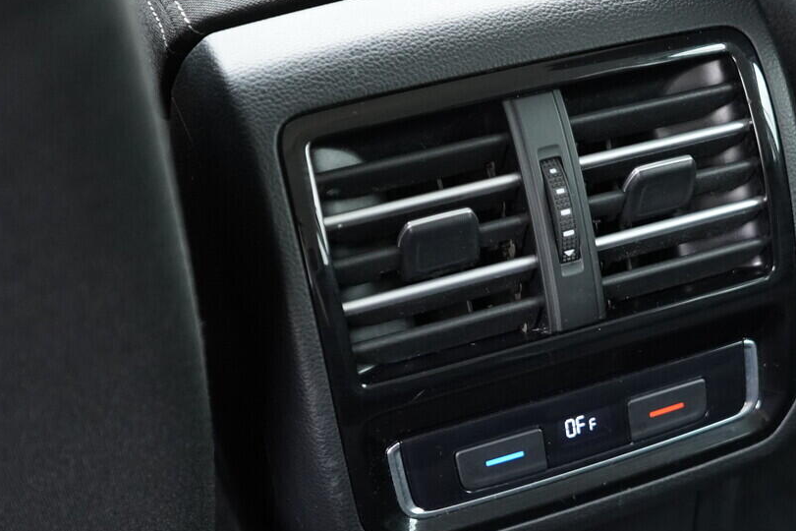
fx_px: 1415
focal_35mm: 64
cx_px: 616
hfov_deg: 30.8
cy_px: 365
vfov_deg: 21.1
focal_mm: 24
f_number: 2.8
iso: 1600
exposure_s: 1/40
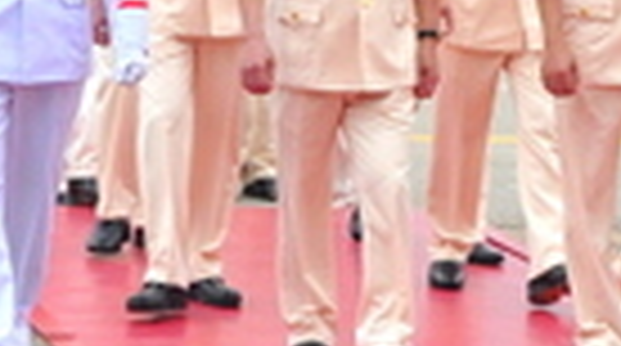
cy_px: 67
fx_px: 4799
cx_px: 580
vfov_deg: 4.1
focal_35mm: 292
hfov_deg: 7.4
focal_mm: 32
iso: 640
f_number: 9
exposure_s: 1/160
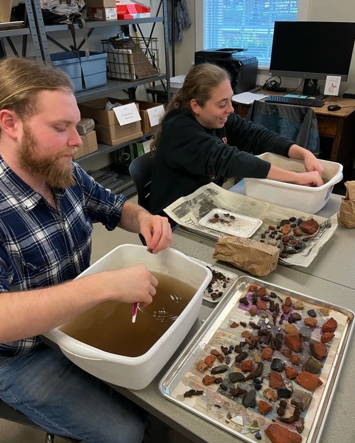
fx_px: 368
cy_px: 234
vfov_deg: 62.2
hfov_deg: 51.5
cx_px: 181
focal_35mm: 28
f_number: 1.6
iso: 125
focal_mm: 4.2
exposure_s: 1/60
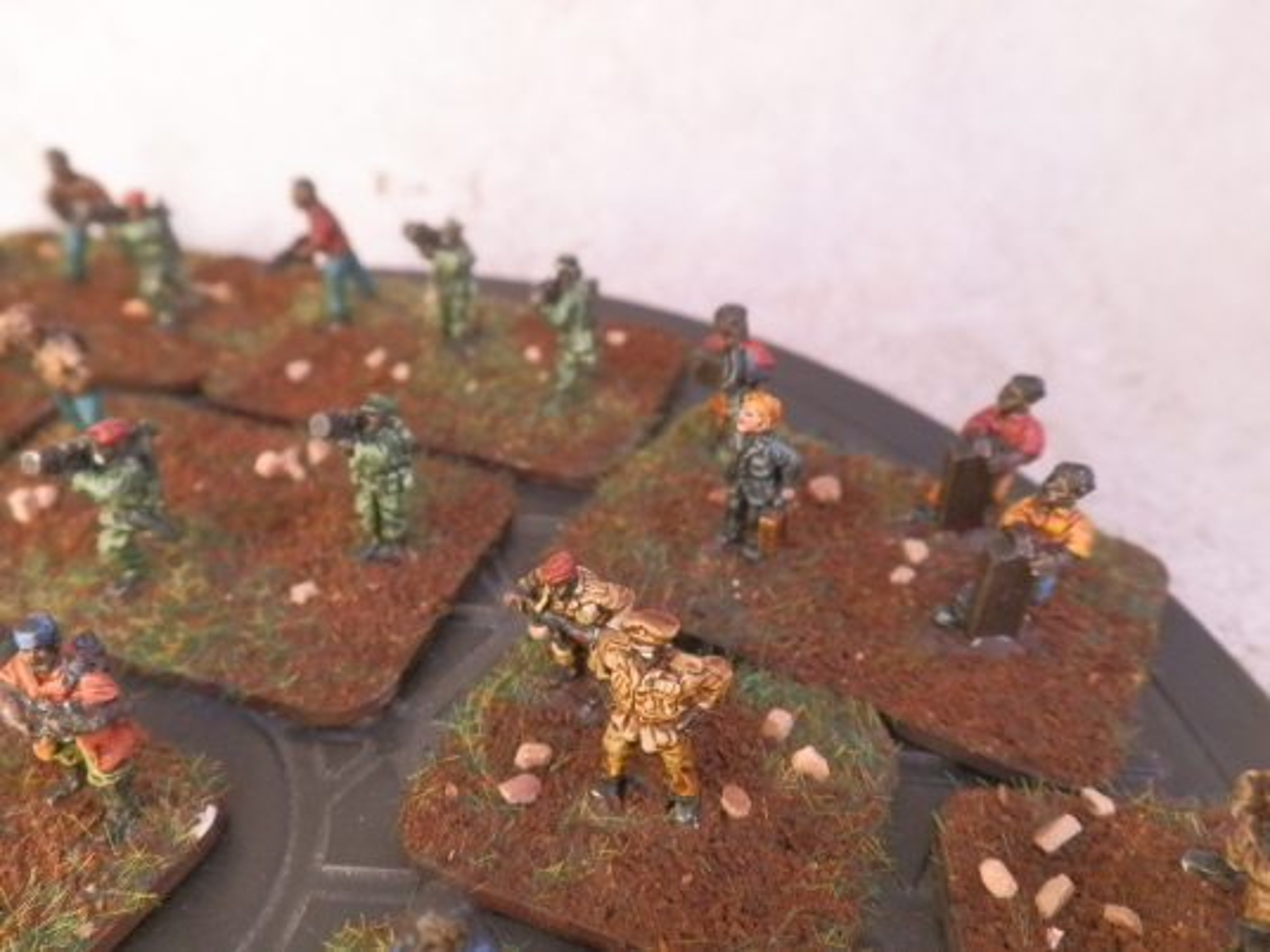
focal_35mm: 28
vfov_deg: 49.7
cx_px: 635
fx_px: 1027
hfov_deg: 63.4
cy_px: 476
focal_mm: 5
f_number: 3.1
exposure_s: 1/50
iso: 400
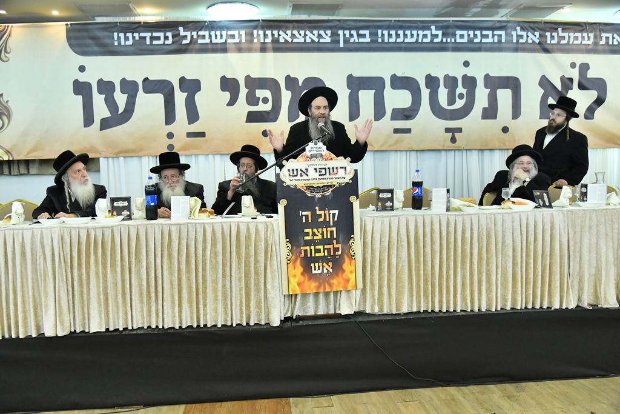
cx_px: 310
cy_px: 207
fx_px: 534
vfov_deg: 42.3
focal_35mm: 31
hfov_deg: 60.3
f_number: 4.5
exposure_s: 1/320
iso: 4000
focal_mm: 31
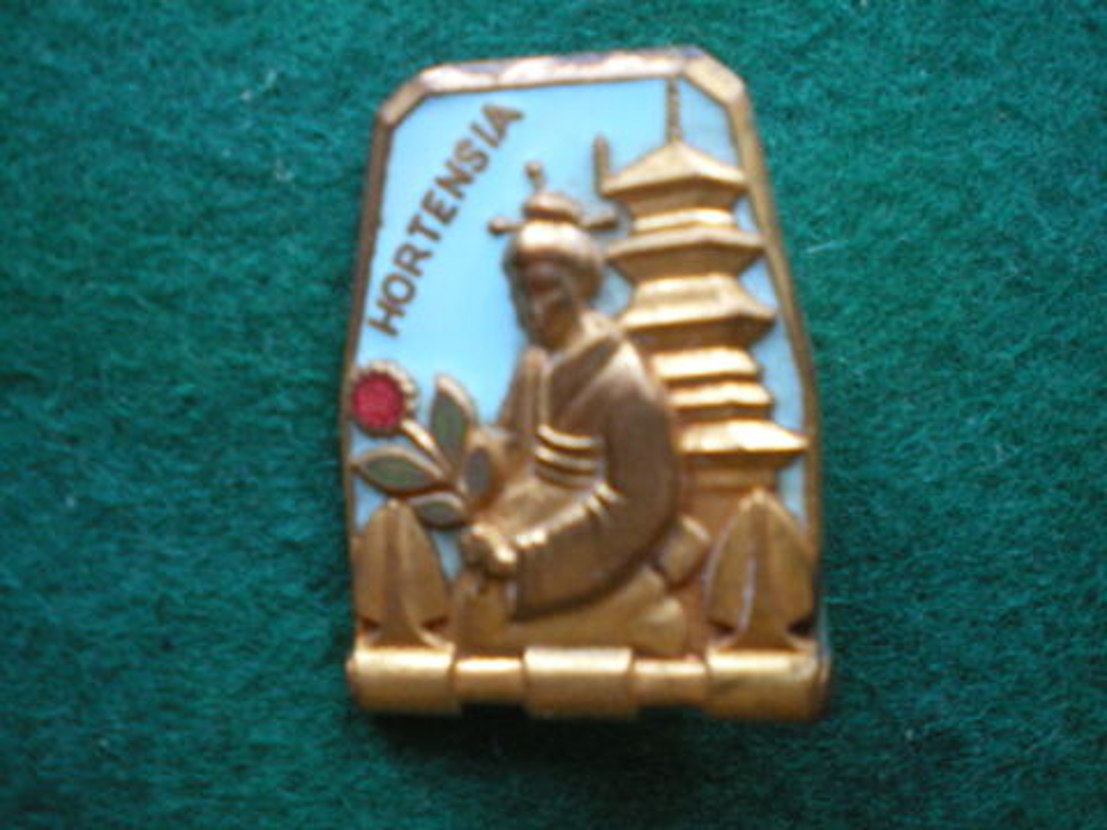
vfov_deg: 37.7
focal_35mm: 38
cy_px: 415
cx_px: 554
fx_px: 1215
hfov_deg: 49.0
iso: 400
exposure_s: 1/10
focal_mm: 6.3
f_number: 3.1
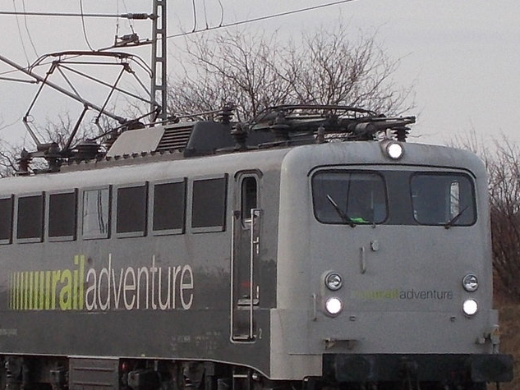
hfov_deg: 17.9
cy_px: 192
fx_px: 1653
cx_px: 234
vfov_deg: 13.5
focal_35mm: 110
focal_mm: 10.3
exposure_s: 1/200
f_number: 4.9
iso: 80
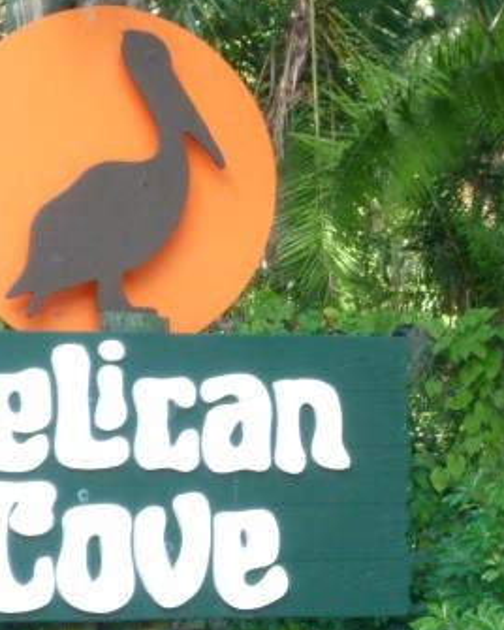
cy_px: 352
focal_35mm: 231
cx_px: 209
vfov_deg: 8.4
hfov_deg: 6.7
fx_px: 4307
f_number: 4.9
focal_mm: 12.2
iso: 250
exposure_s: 1/60
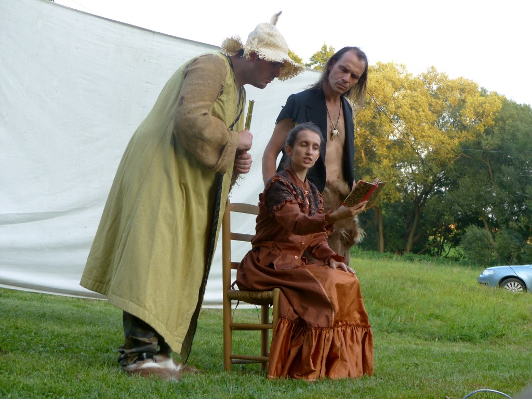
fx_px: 1153
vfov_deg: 19.6
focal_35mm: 75
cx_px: 266
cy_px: 200
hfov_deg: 26.0
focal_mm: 13.5
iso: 100
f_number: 2.8
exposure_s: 1/160
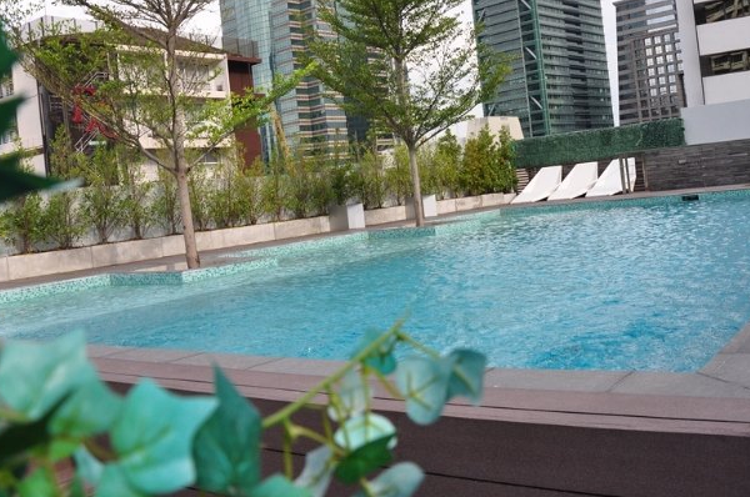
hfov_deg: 52.9
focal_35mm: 36
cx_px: 445
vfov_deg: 36.6
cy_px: 189
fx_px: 749
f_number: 10
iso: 250
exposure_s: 1/250
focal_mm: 18
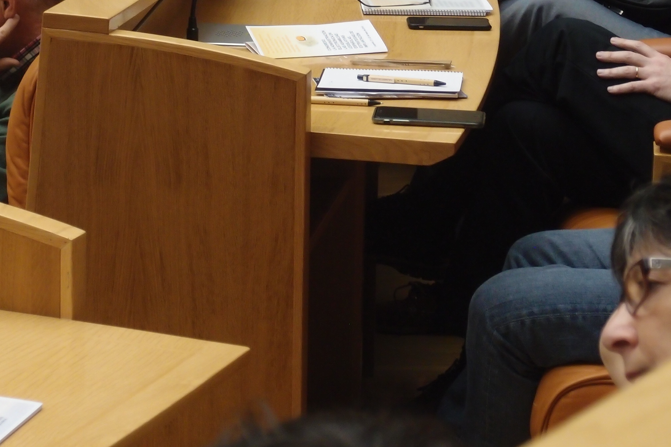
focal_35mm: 133
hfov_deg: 15.4
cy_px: 71
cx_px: 361
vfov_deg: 10.3
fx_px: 2479
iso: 200
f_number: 2.3
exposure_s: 1/100
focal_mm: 15.27
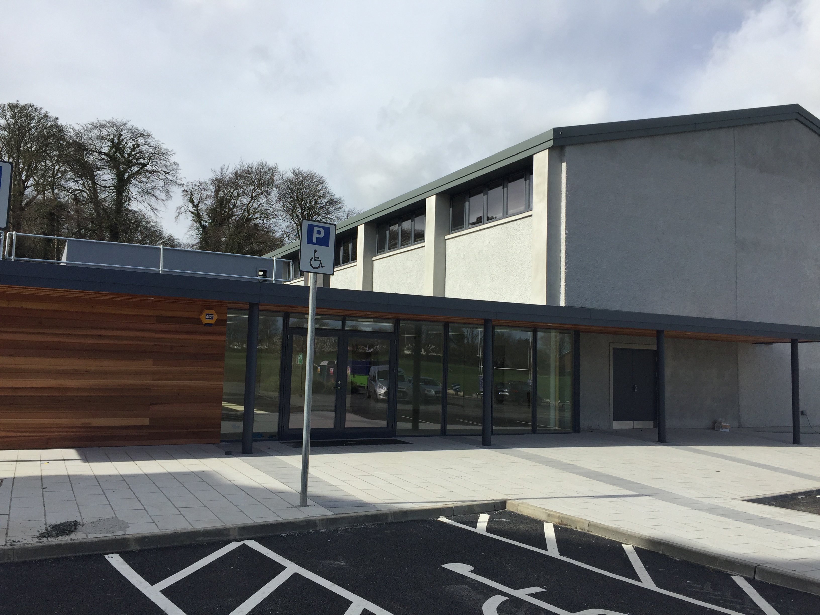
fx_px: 687
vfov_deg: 48.2
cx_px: 410
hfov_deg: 61.7
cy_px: 308
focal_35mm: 29
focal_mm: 4.15
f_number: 2.2
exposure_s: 1/2326
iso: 32
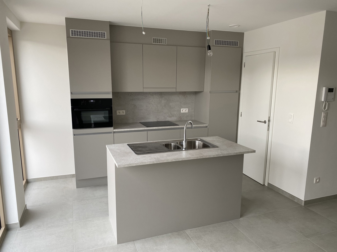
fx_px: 253
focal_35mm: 26
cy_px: 126
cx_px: 168
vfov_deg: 53.1
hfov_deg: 67.3
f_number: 1.8
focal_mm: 4.25
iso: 64
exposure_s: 1/121
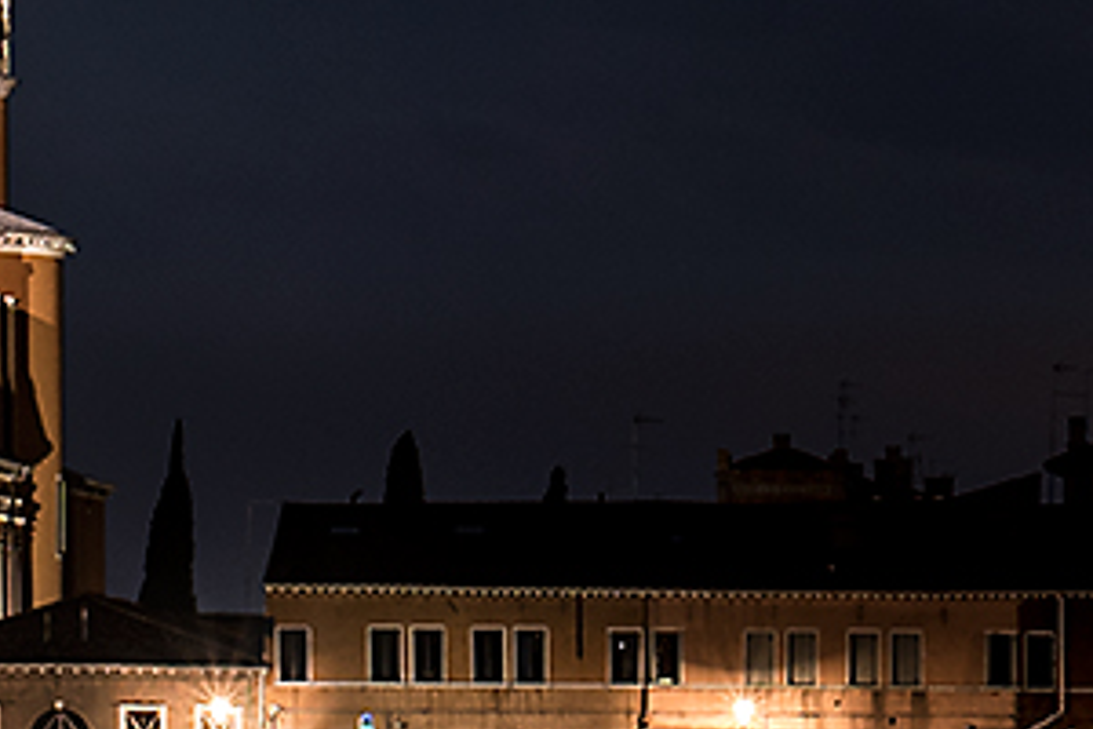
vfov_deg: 4.3
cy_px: -858
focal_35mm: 317
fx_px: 9624
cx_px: 1009
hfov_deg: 6.5
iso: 100
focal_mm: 50
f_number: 8
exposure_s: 30
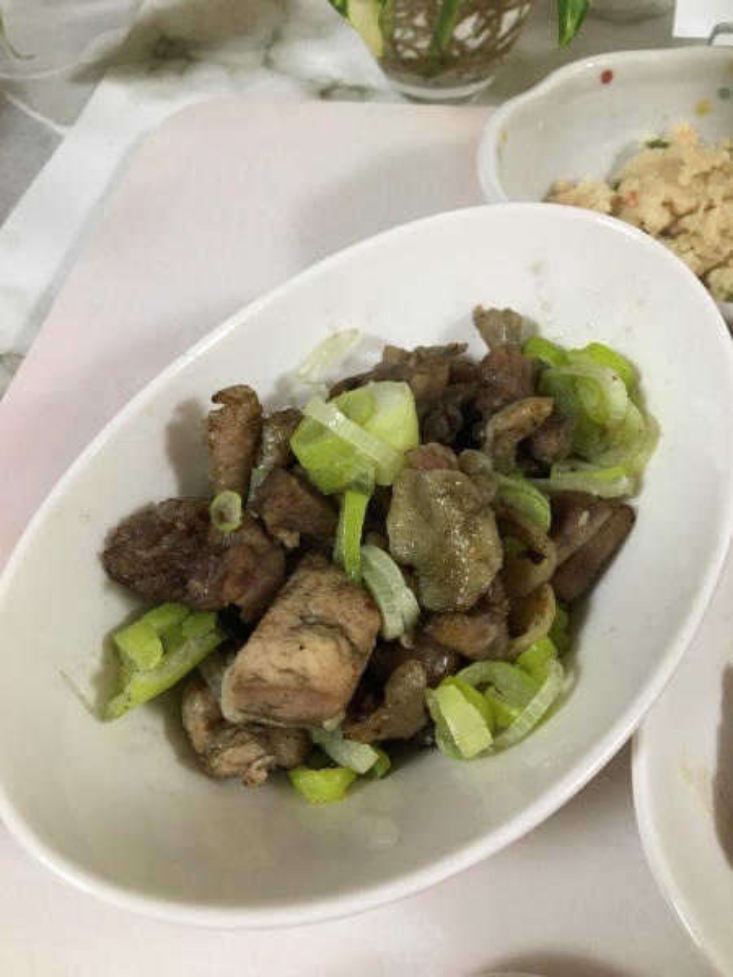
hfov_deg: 48.2
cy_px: 488
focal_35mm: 29
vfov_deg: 61.7
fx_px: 819
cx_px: 366
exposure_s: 1/30
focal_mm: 4.15
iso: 160
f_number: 2.2
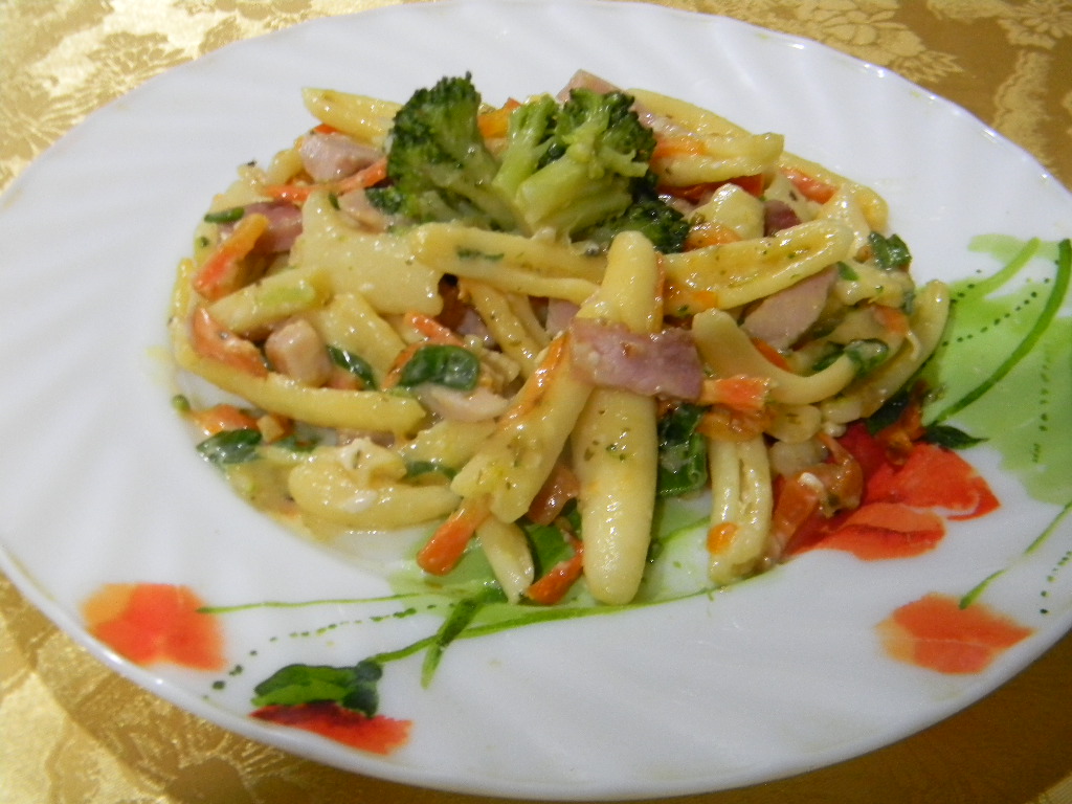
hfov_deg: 45.8
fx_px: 1270
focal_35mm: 41
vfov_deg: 35.1
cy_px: 402
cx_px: 536
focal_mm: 7.3
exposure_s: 1/17.7
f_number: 3.8
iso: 400
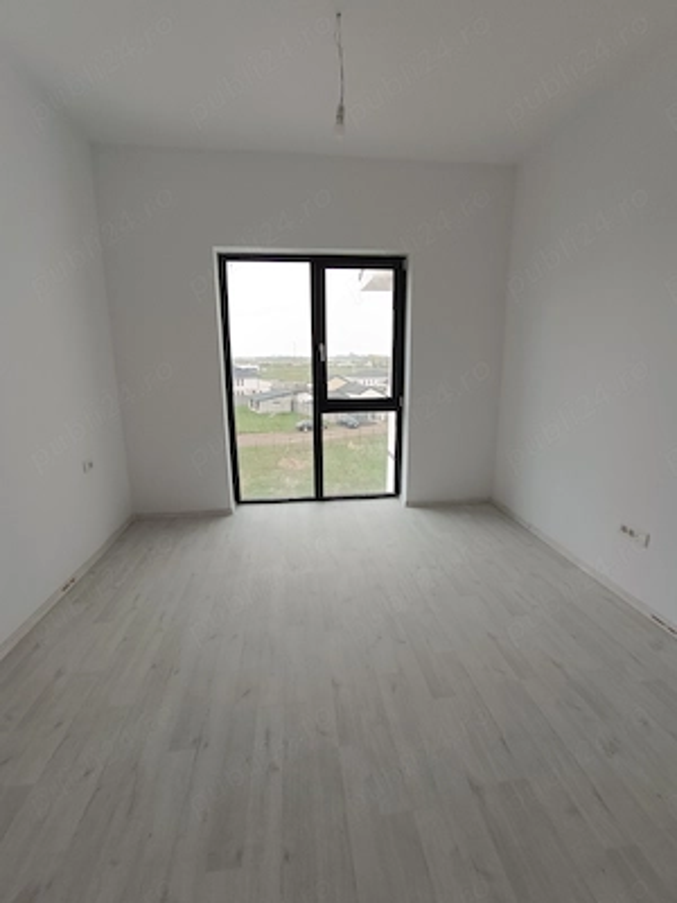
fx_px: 417
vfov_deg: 94.5
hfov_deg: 78.1
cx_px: 338
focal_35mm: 16
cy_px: 452
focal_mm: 1.66
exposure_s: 1/100
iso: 69
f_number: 2.2
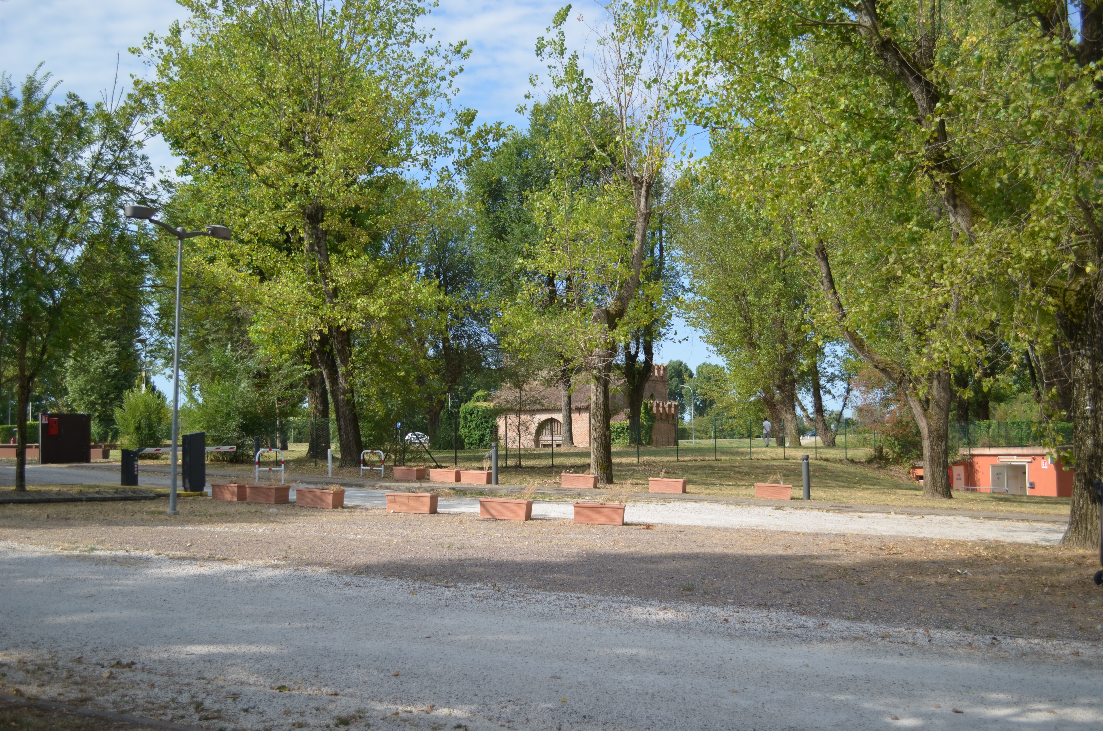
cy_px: 366
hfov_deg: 53.2
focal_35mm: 36
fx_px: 1101
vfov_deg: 36.7
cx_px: 552
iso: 200
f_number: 4
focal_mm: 24
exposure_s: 1/1250
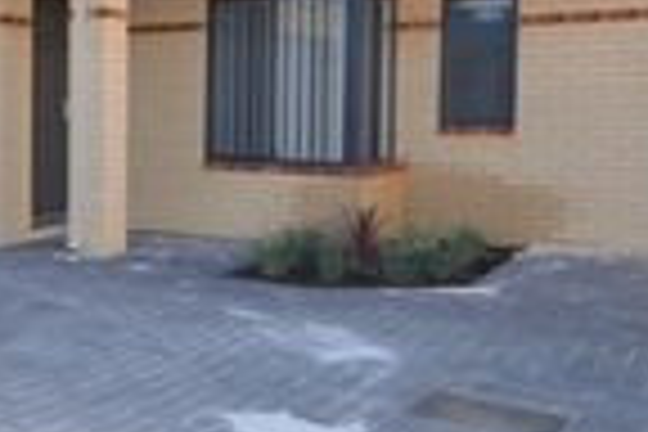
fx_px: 882
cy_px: 115
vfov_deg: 27.2
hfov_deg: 34.4
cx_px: -76
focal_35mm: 49
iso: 180
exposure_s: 1/250
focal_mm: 10
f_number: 4
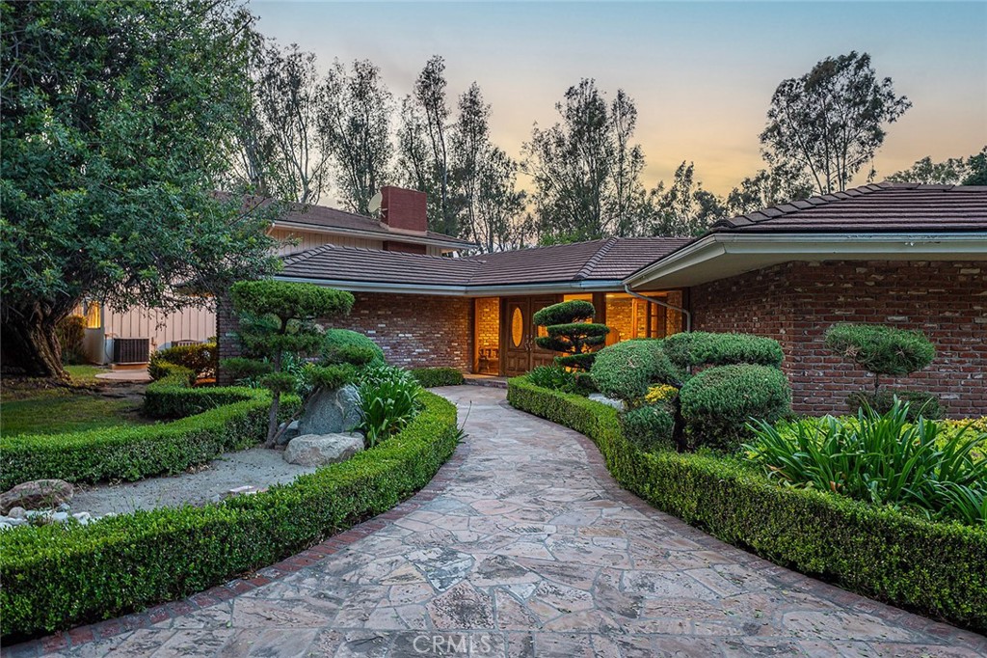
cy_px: 329
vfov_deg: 55.1
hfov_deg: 76.1
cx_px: 494
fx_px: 630
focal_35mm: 23
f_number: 5.6
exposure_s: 1/1.25
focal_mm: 23
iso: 320
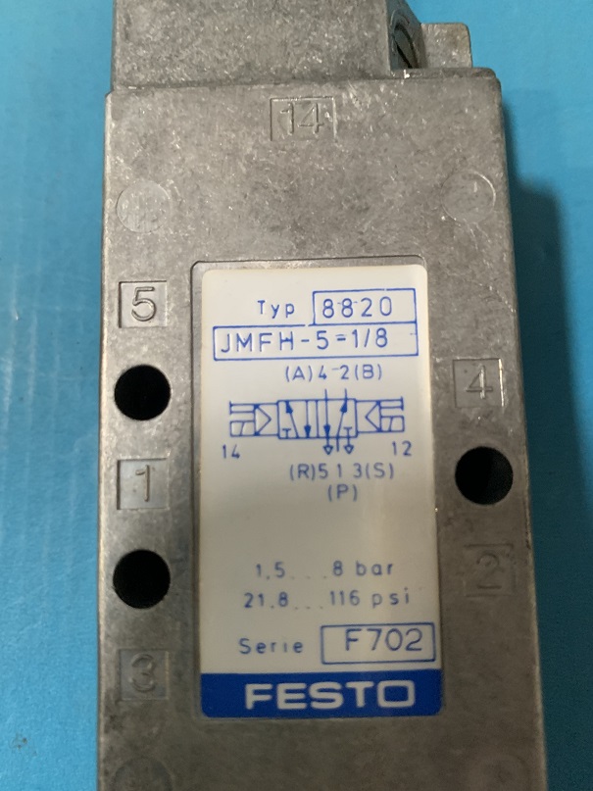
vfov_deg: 67.3
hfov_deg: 53.1
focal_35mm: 26
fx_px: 594
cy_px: 396
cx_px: 296
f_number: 1.8
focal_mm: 4.25
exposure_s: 1/40
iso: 400
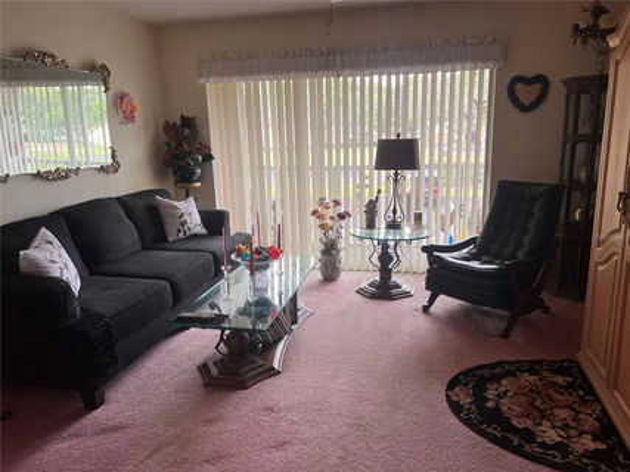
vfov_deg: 53.0
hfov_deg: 67.3
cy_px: 236
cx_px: 315
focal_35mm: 26
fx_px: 473
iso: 100
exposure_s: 1/120
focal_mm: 5.7
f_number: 1.5
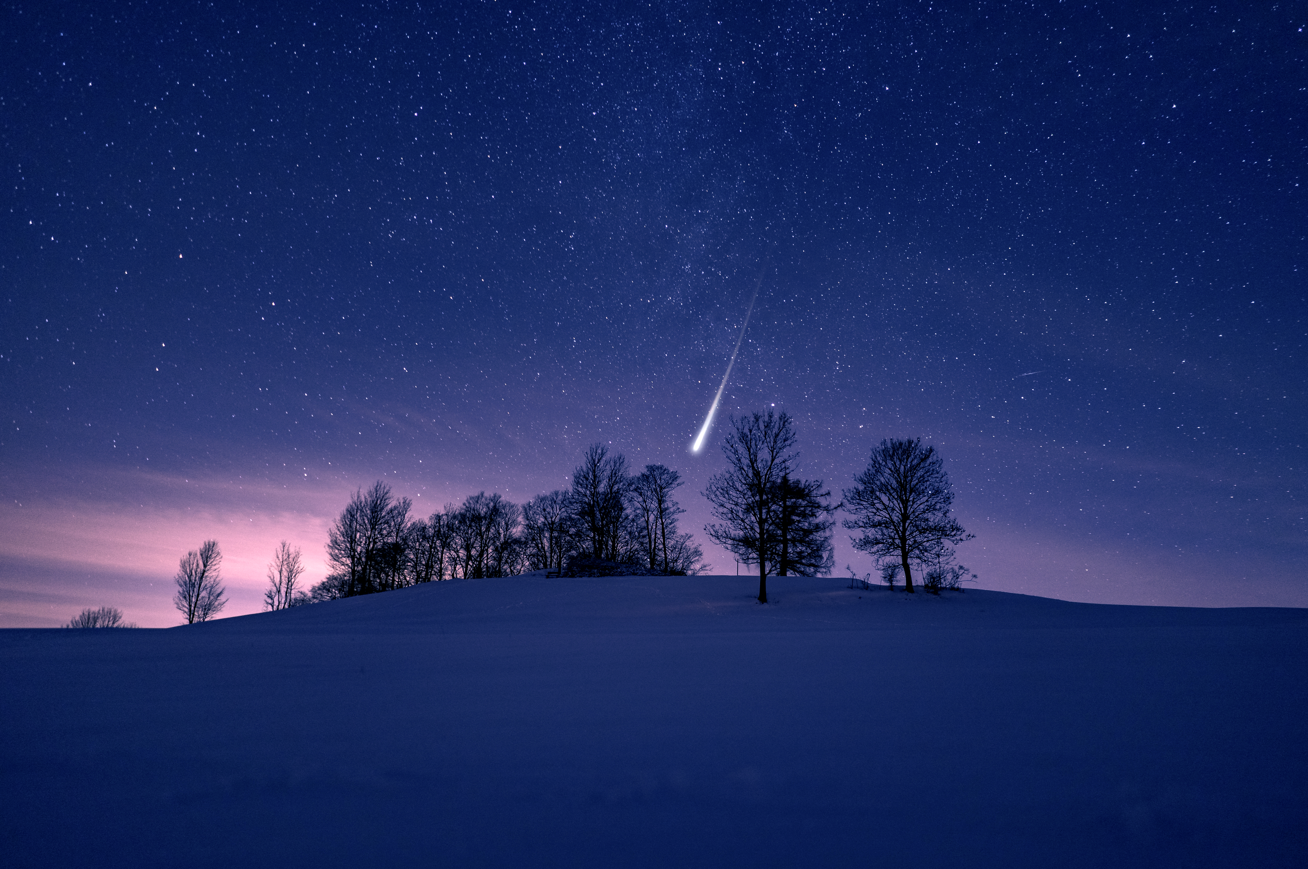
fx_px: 1016
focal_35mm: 28
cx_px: 654
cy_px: 434
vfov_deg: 46.3
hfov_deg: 65.5
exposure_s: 15
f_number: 2
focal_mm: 28
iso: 400
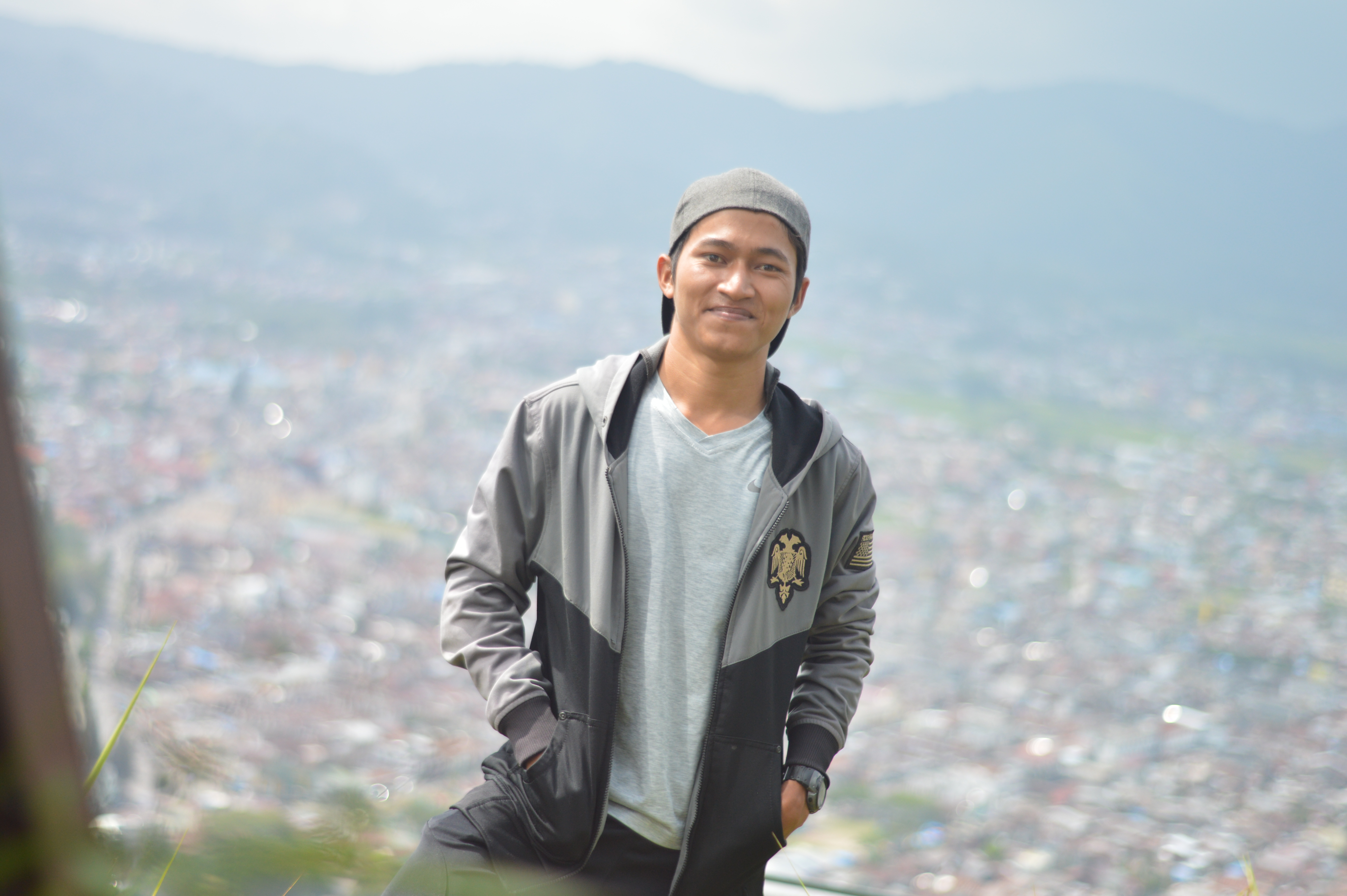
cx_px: 674
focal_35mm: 75
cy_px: 448
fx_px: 2804
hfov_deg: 27.0
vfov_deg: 18.1
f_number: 1.8
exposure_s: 1/4000
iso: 200
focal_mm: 50
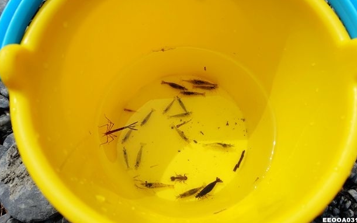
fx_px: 253
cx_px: 181
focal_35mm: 26
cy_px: 122
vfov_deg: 47.5
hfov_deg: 70.4
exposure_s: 1/200
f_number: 4
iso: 125
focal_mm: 8.8
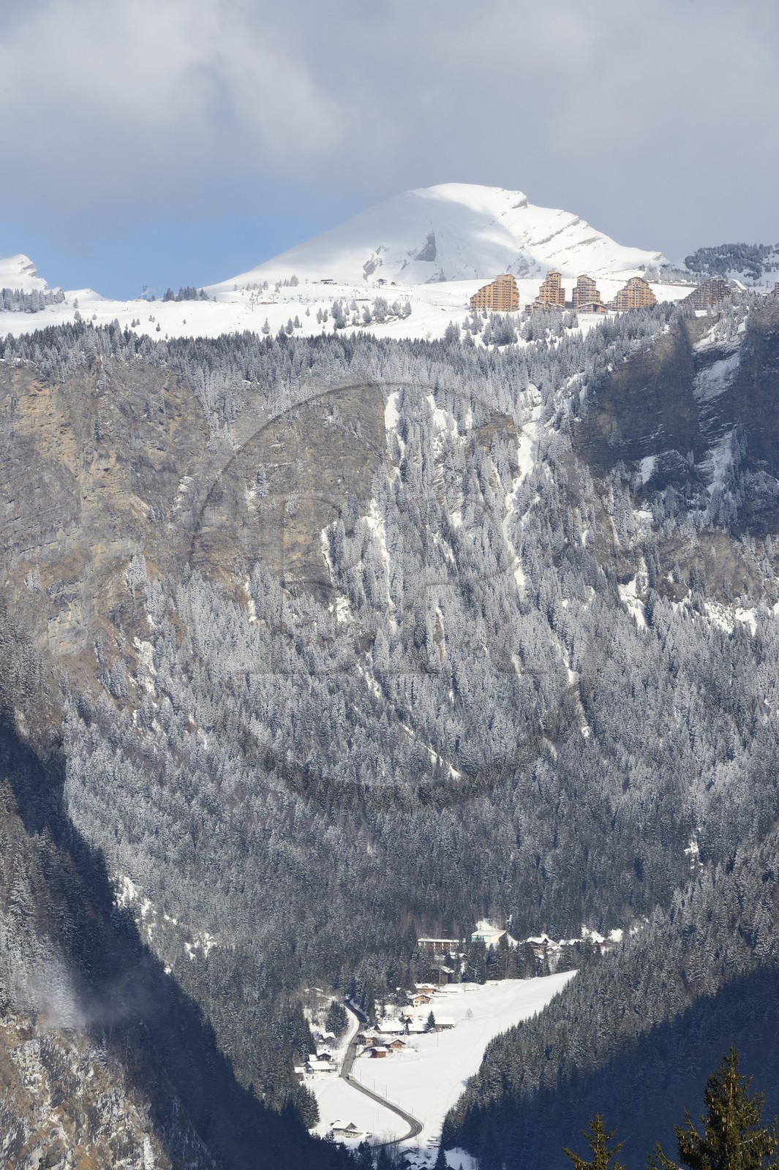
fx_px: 5848
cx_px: 390
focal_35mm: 180
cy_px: 585
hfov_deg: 7.6
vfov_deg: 11.4
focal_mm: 180
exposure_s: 1/320
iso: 200
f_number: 14
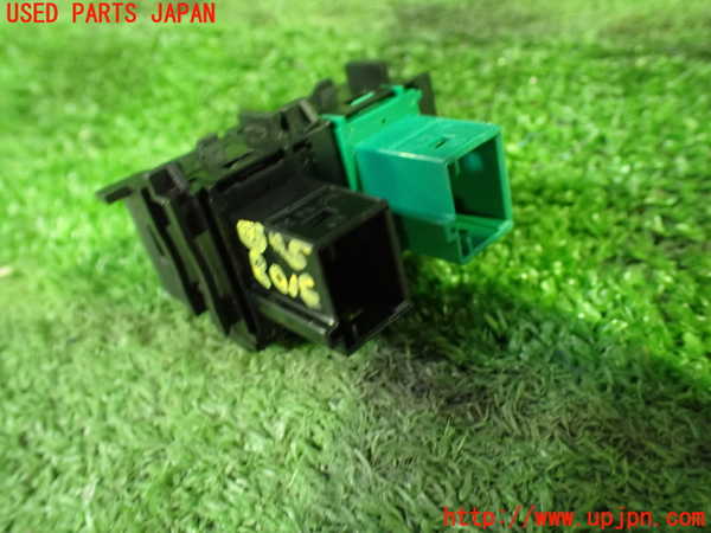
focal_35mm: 30
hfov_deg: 60.0
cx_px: 356
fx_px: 616
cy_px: 266
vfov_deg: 46.8
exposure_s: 1/30
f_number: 2.3
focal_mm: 5.4
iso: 1250
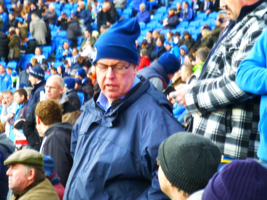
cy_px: 100
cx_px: 134
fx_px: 1535
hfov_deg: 9.9
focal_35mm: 199
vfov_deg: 7.5
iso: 400
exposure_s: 1/10
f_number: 5.5
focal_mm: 35.6
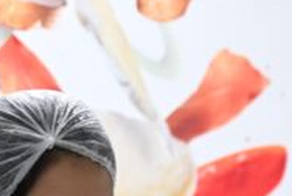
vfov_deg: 4.4
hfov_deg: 6.5
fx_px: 2518
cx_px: 553
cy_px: 404
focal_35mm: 310
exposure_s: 1/60
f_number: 3.2
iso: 1250
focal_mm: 57
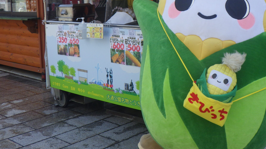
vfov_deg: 22.1
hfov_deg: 39.1
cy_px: 18
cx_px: 155
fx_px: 374
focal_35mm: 53
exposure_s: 1/320
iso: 125
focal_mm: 6.1
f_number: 4.6
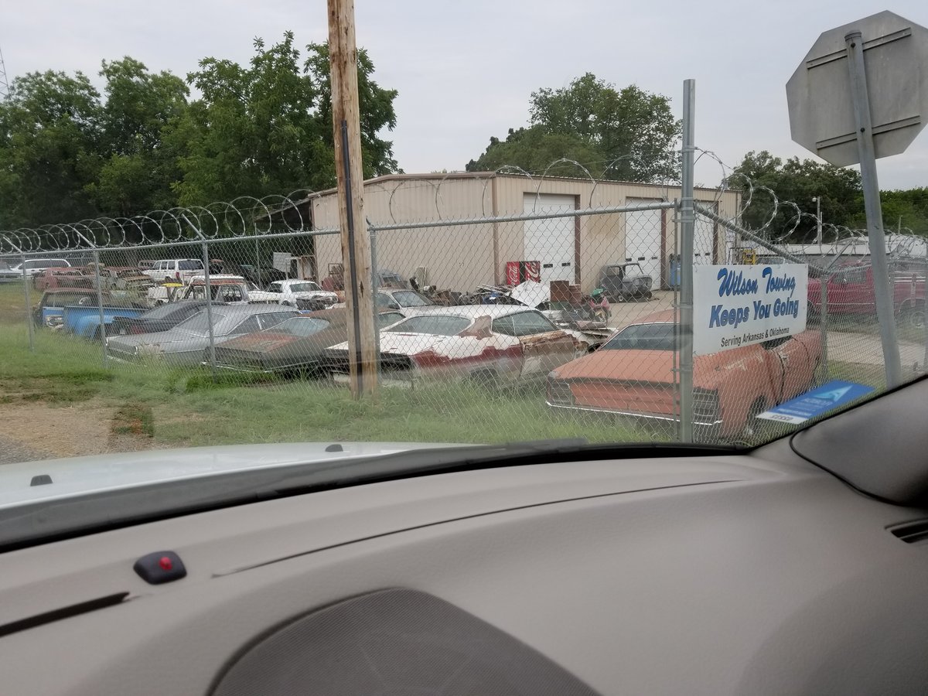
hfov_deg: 67.3
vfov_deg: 53.1
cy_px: 348
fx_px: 697
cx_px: 464
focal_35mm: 26
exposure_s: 1/724
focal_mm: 4.3
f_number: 1.7
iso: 50
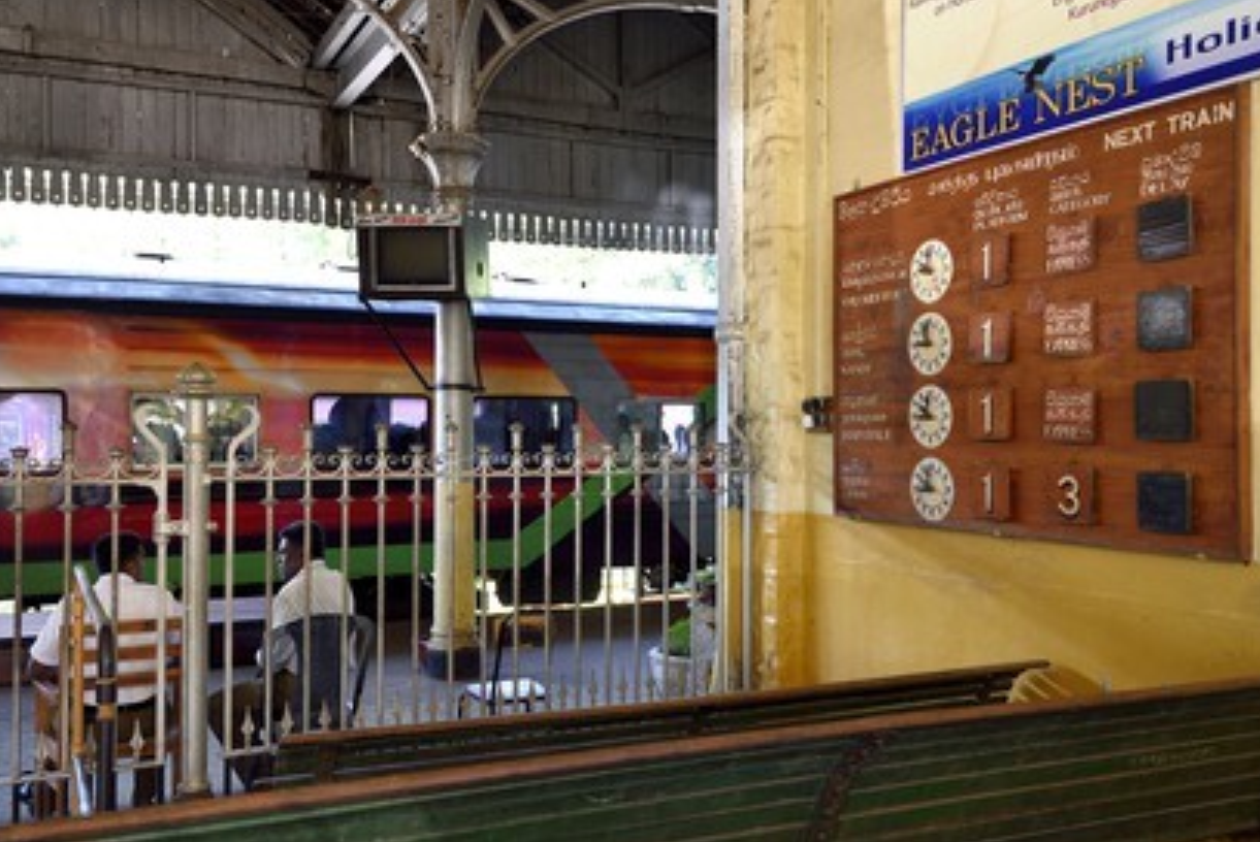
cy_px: 421
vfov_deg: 40.0
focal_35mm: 33
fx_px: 1156
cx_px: 622
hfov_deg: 57.2
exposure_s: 1/50
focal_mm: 32
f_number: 5.6
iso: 800
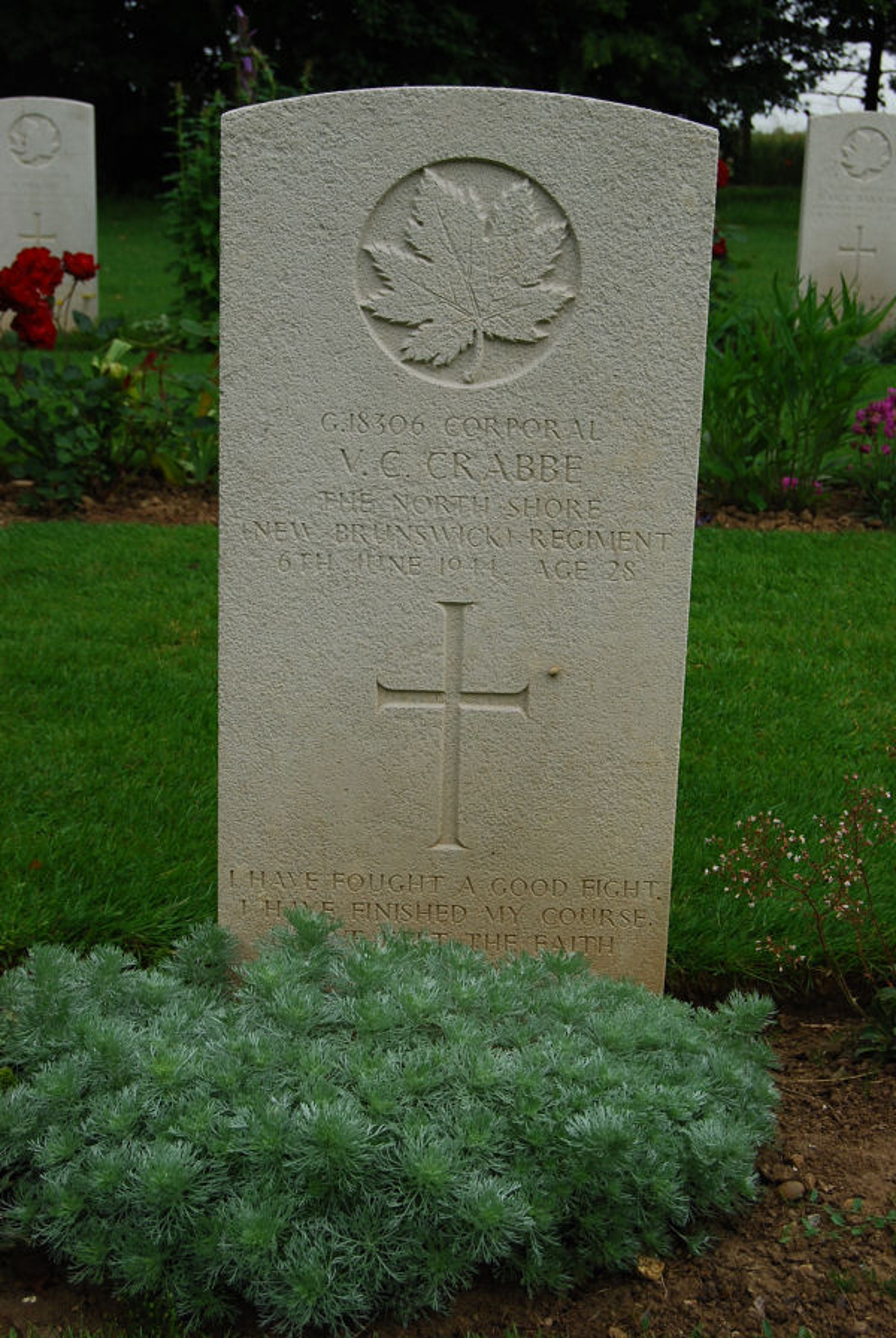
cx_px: 448
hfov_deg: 23.9
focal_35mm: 57
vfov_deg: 35.0
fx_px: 2121
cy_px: 669
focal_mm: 38
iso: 200
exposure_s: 1/200
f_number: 7.1
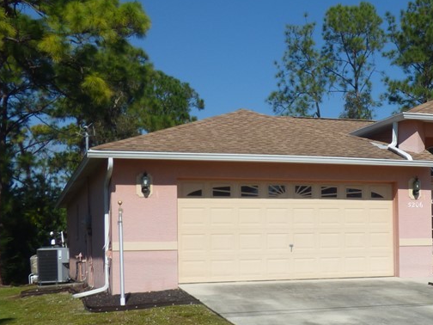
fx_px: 788
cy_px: 236
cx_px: 372
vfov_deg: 23.1
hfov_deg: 29.7
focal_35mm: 63
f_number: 3.3
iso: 100
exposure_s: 1/2000
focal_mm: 5.53
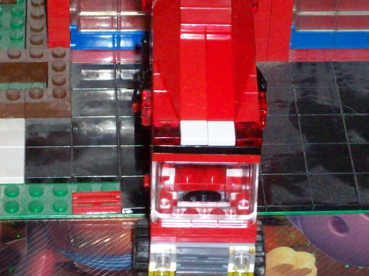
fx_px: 1854
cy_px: 160
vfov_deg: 8.5
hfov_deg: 11.4
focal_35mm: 174
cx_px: 214
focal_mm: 18.6
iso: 400
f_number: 5.2
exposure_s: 1/257
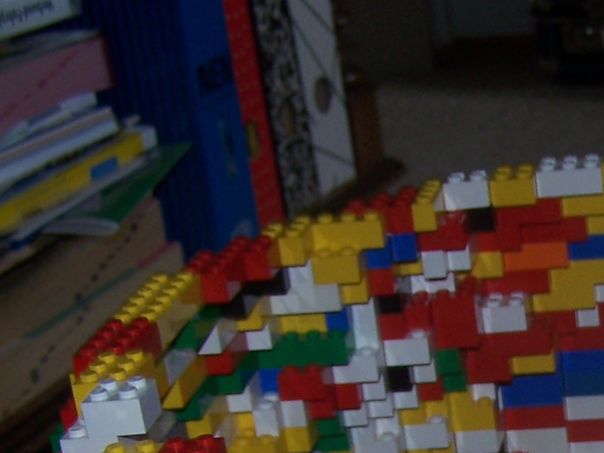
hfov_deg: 17.5
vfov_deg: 13.2
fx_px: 1867
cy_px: 630
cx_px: 738
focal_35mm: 107
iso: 80
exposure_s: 1/60
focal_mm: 6.3
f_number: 2.8
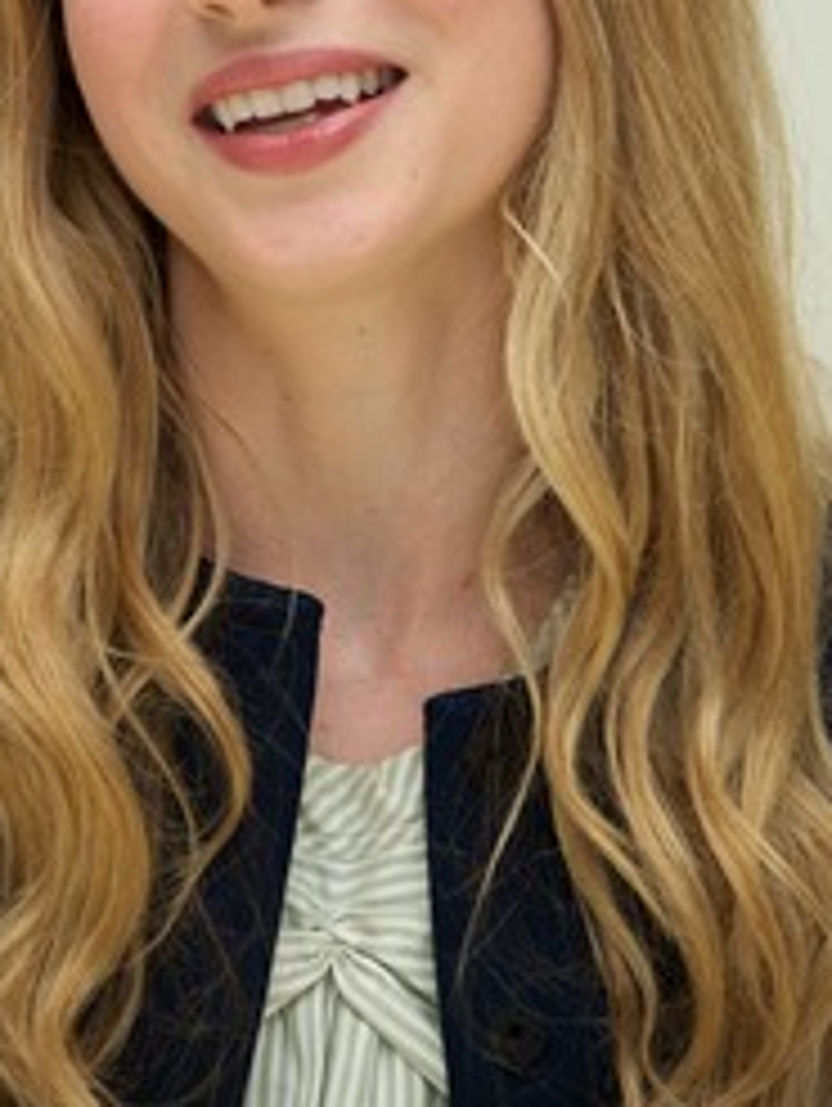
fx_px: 10493
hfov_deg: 4.5
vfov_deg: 6.0
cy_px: 252
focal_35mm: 328
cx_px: 333
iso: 640
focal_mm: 210
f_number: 6.3
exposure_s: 1/60
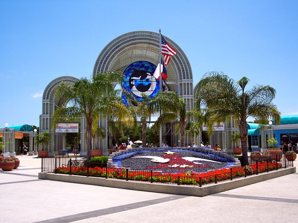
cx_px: 149
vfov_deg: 36.8
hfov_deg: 47.9
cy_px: 112
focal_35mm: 39
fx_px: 336
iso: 100
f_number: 4
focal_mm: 8
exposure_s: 1/750
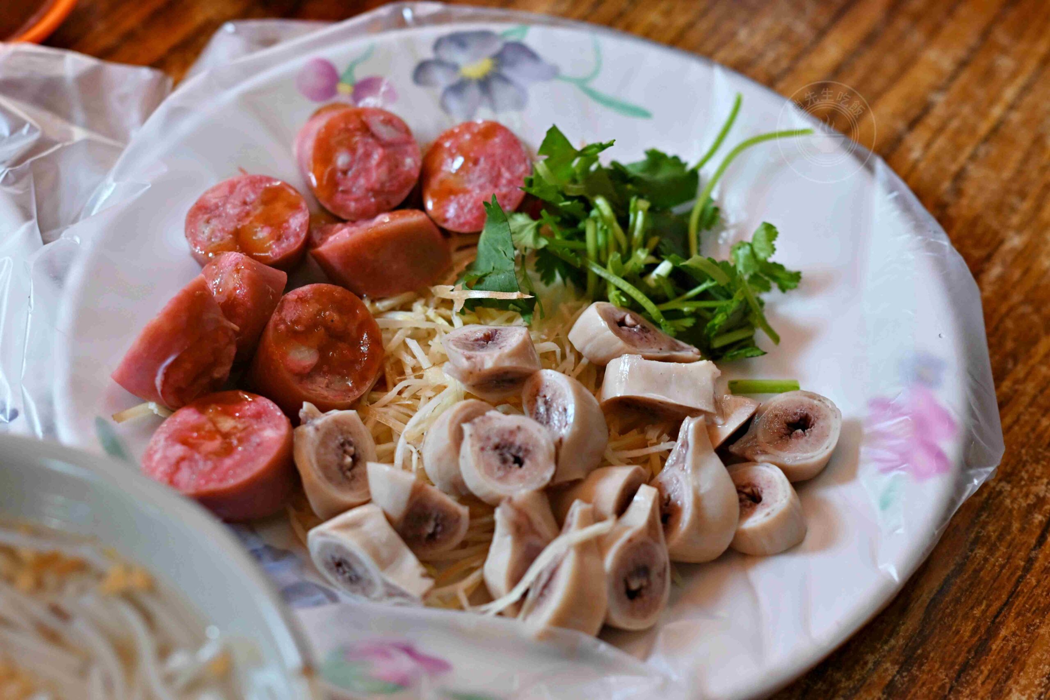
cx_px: 525
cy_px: 350
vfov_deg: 18.2
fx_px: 2187
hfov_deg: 27.0
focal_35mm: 75
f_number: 3.2
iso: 250
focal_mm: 50
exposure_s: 1/200
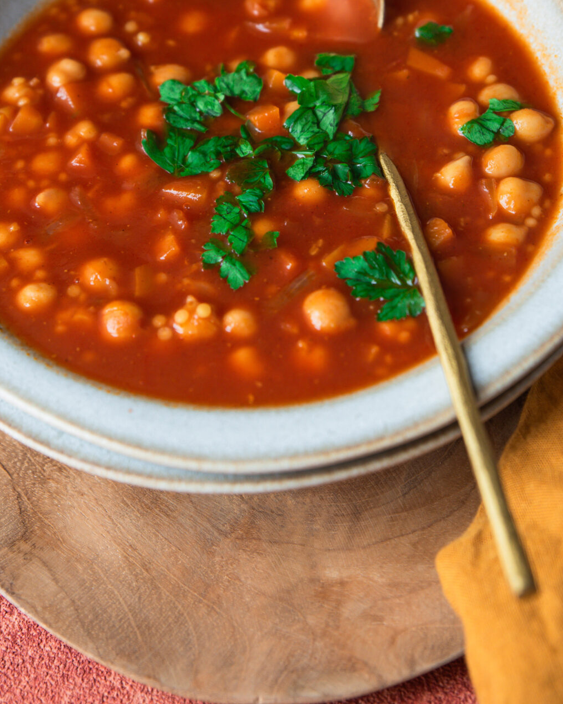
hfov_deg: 16.2
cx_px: 256
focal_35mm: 95
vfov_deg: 19.9
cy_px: 134
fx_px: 1979
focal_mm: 50
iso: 200
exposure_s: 1/40
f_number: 3.5
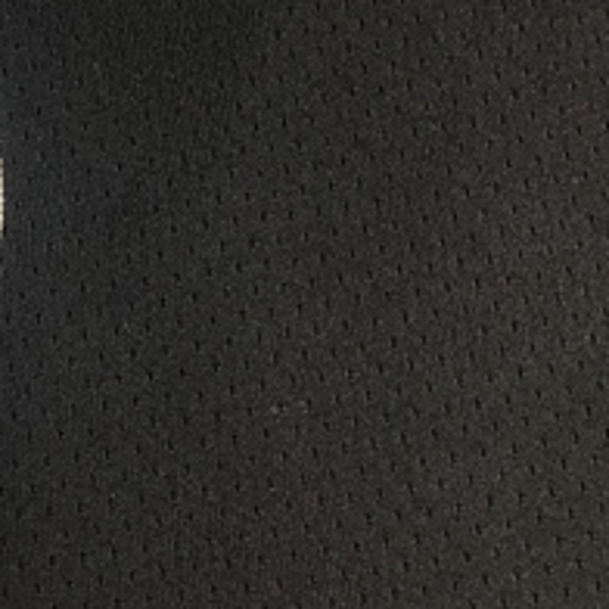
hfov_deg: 16.0
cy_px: -171
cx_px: -255
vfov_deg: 16.3
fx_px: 2010
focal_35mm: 101
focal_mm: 3.99
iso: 25
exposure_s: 1/50
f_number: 1.8
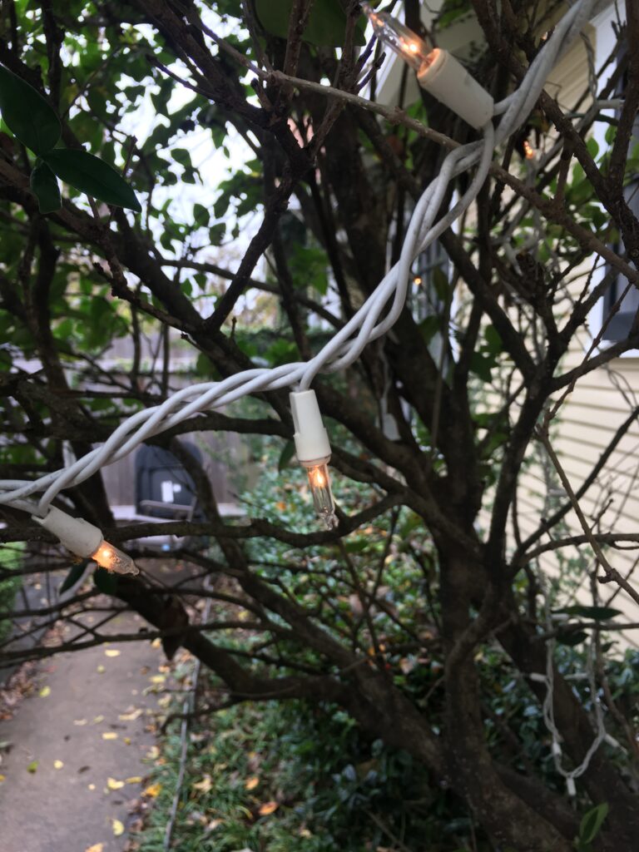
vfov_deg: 61.7
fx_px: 714
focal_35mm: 29
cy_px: 426
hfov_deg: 48.2
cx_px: 320
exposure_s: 1/120
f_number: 2.2
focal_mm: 4.15
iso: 32
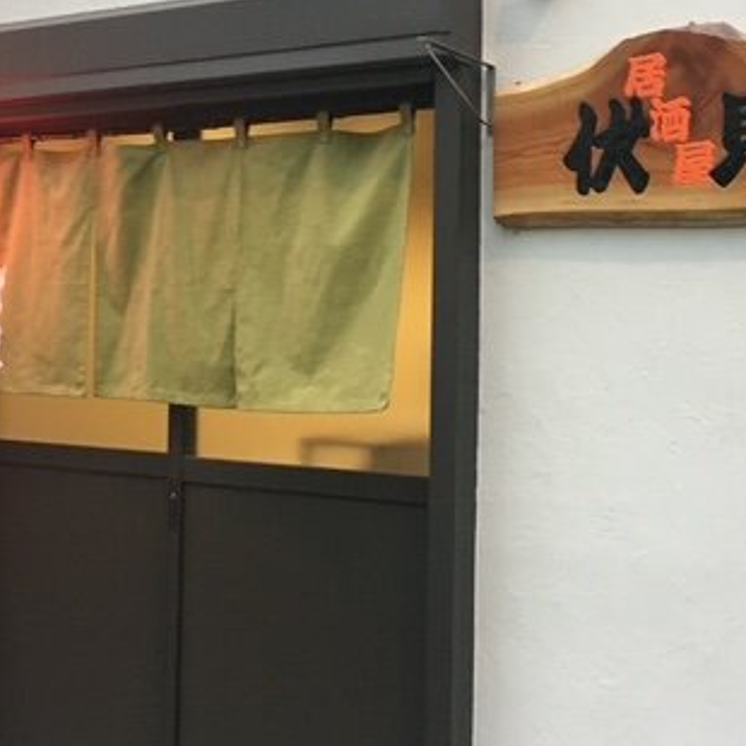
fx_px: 1292
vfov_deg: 32.2
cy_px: 322
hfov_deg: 32.1
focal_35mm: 53
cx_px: 455
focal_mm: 4.2
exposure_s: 1/30
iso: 125
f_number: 2.2
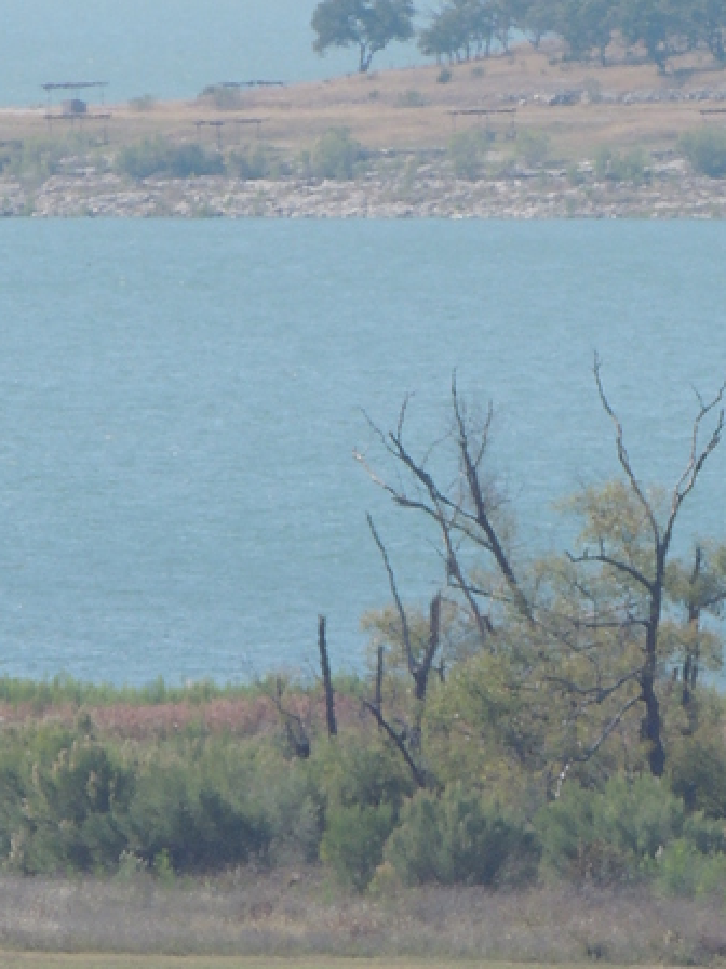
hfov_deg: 1.0
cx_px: 629
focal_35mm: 1429
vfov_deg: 1.4
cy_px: 610
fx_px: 39960
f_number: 4.9
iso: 140
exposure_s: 1/800
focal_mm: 89.1
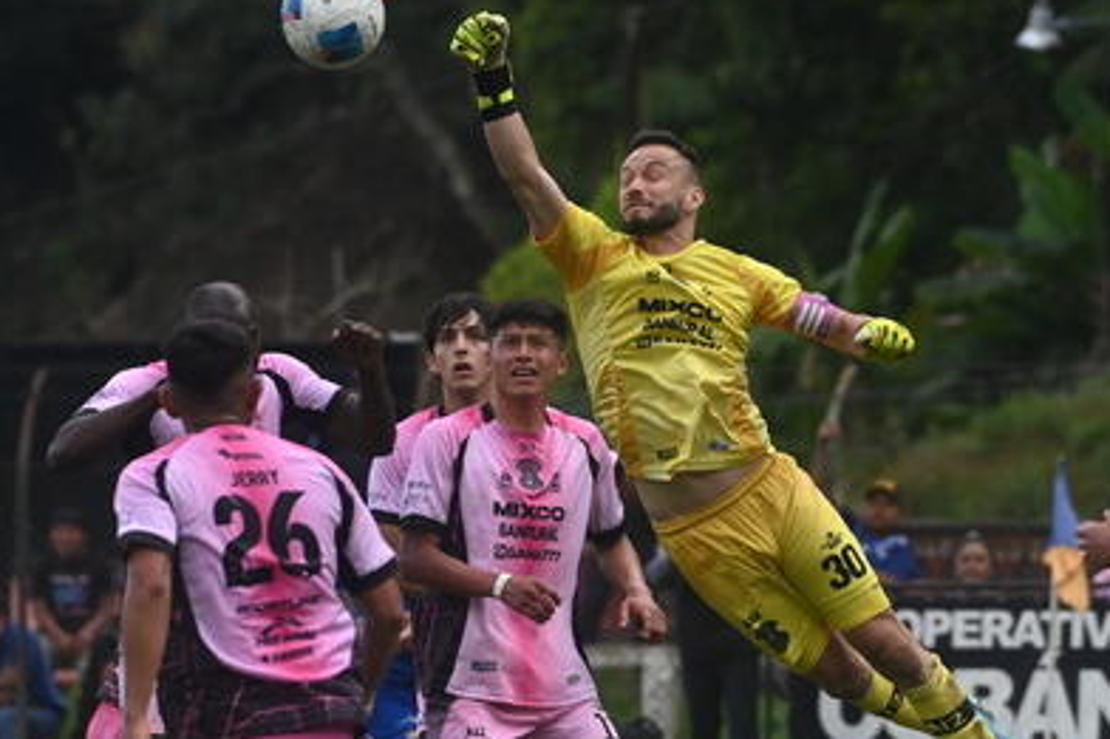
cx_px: 462
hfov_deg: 3.6
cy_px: 420
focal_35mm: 576
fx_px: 17752
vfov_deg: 2.4
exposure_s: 1/2000
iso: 1000
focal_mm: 240
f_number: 5.6
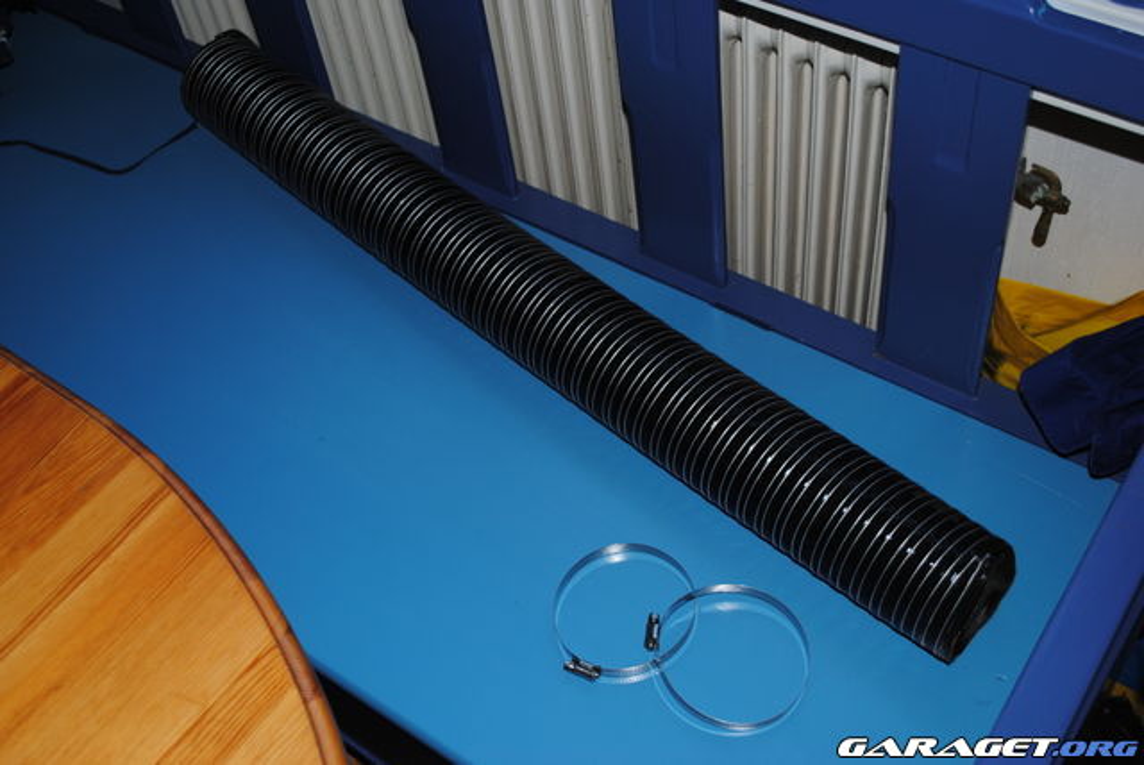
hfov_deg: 46.4
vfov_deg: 32.0
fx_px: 1336
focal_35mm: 42
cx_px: 572
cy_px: 382
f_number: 4.5
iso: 200
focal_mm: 28
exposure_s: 1/60
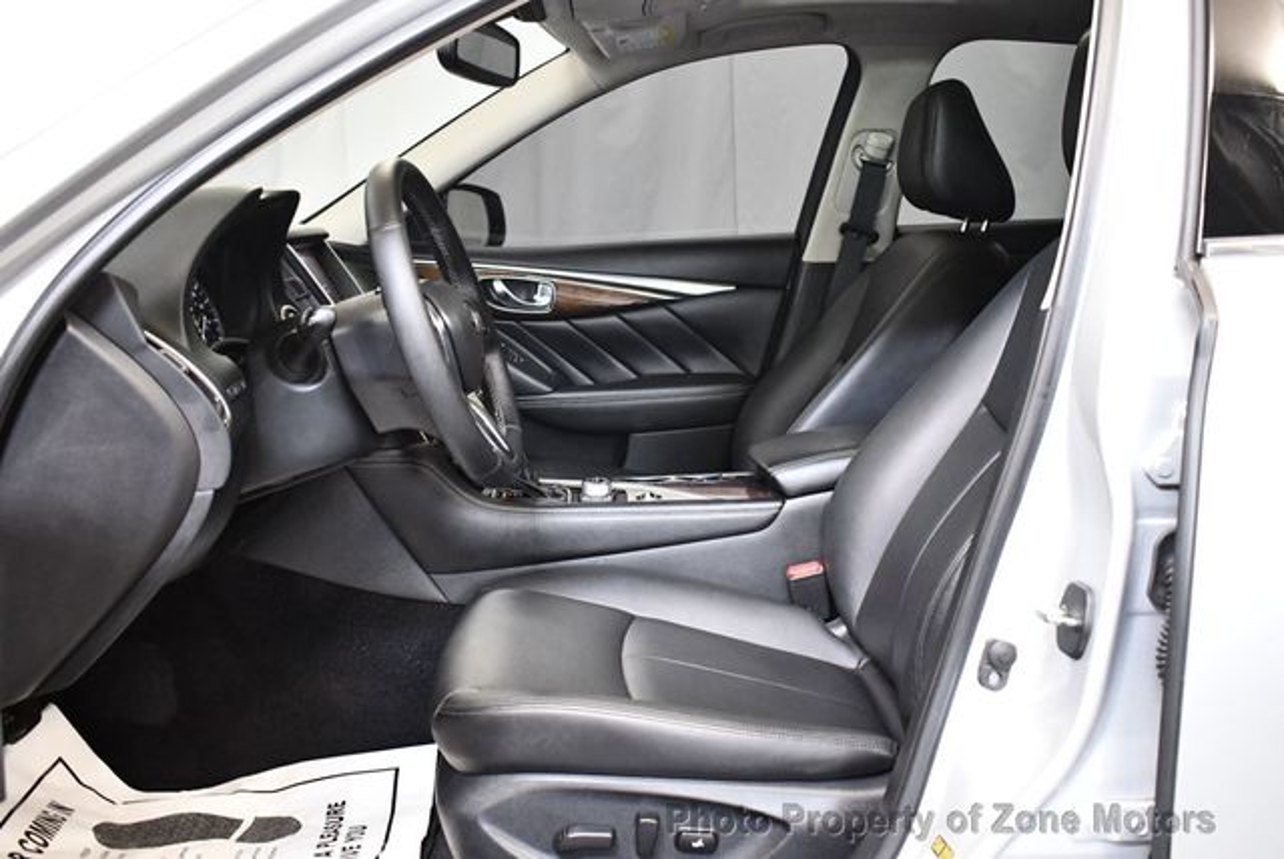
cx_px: 642
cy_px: 430
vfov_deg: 36.9
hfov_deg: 53.1
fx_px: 1285
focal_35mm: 36
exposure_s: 1/80
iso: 3200
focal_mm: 18
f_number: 3.5
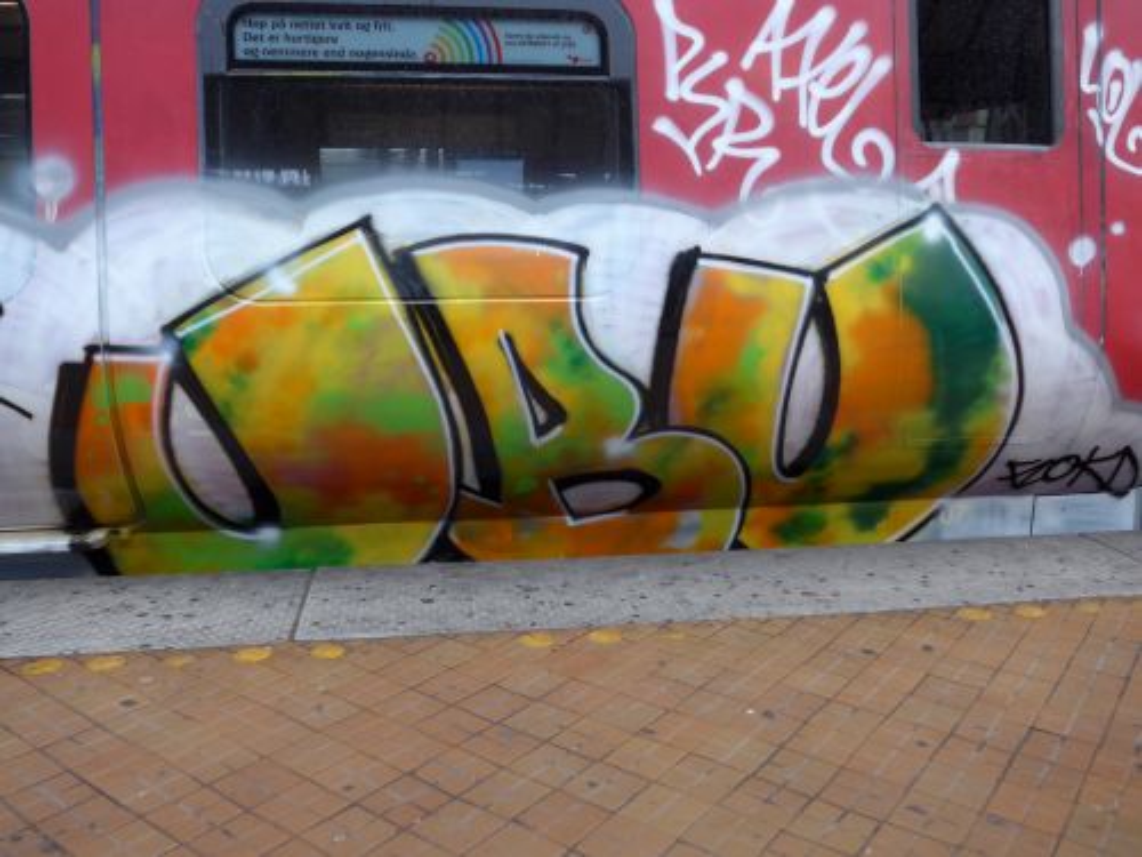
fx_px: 957
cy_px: 428
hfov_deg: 61.7
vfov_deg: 48.2
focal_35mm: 29
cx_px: 571
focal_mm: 6
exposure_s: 1/125
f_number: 2
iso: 80
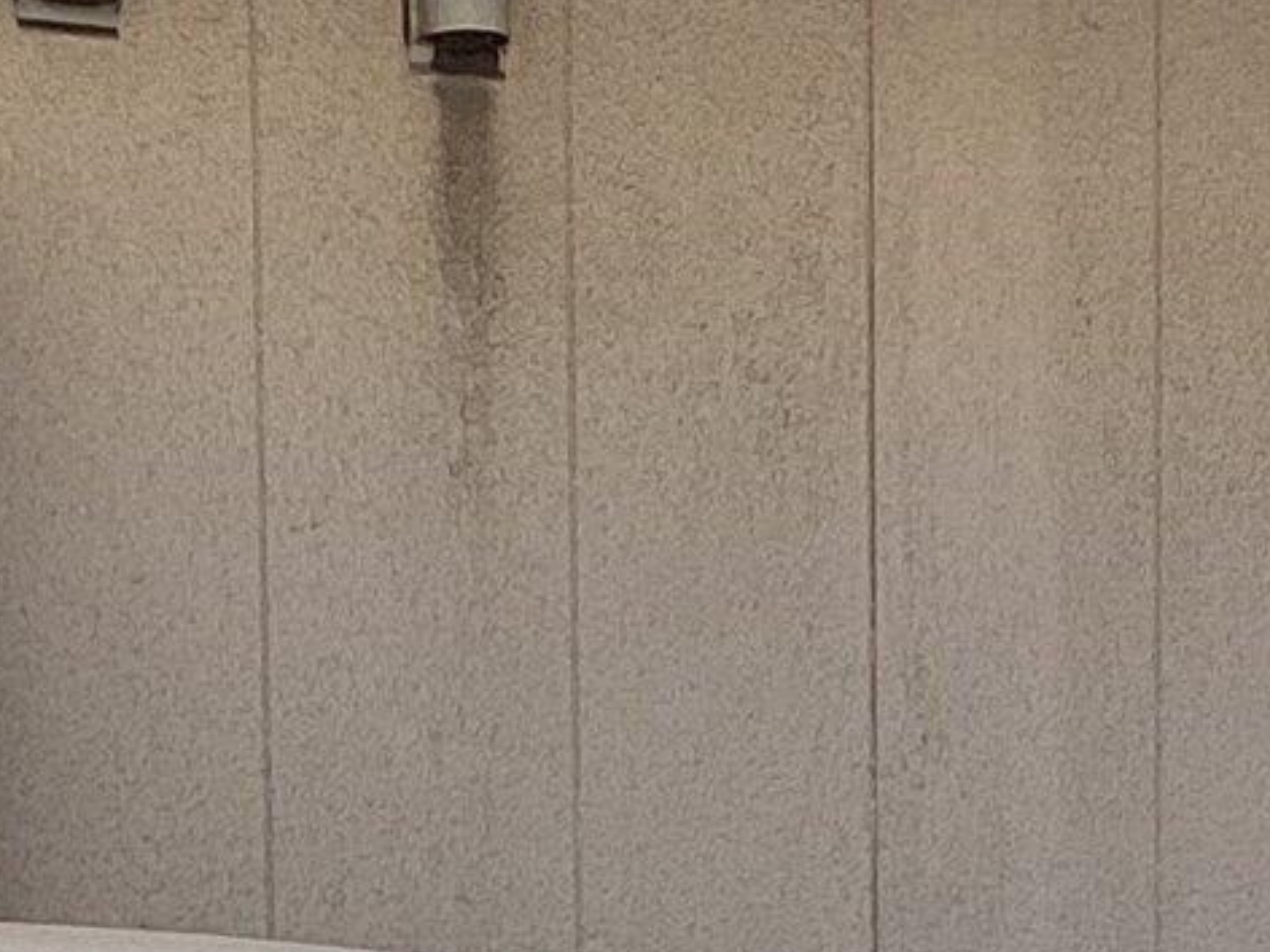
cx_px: 412
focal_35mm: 168
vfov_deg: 8.3
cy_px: 2108
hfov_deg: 11.7
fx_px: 6164
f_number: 2.4
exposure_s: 1/612
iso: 25
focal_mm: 3.3
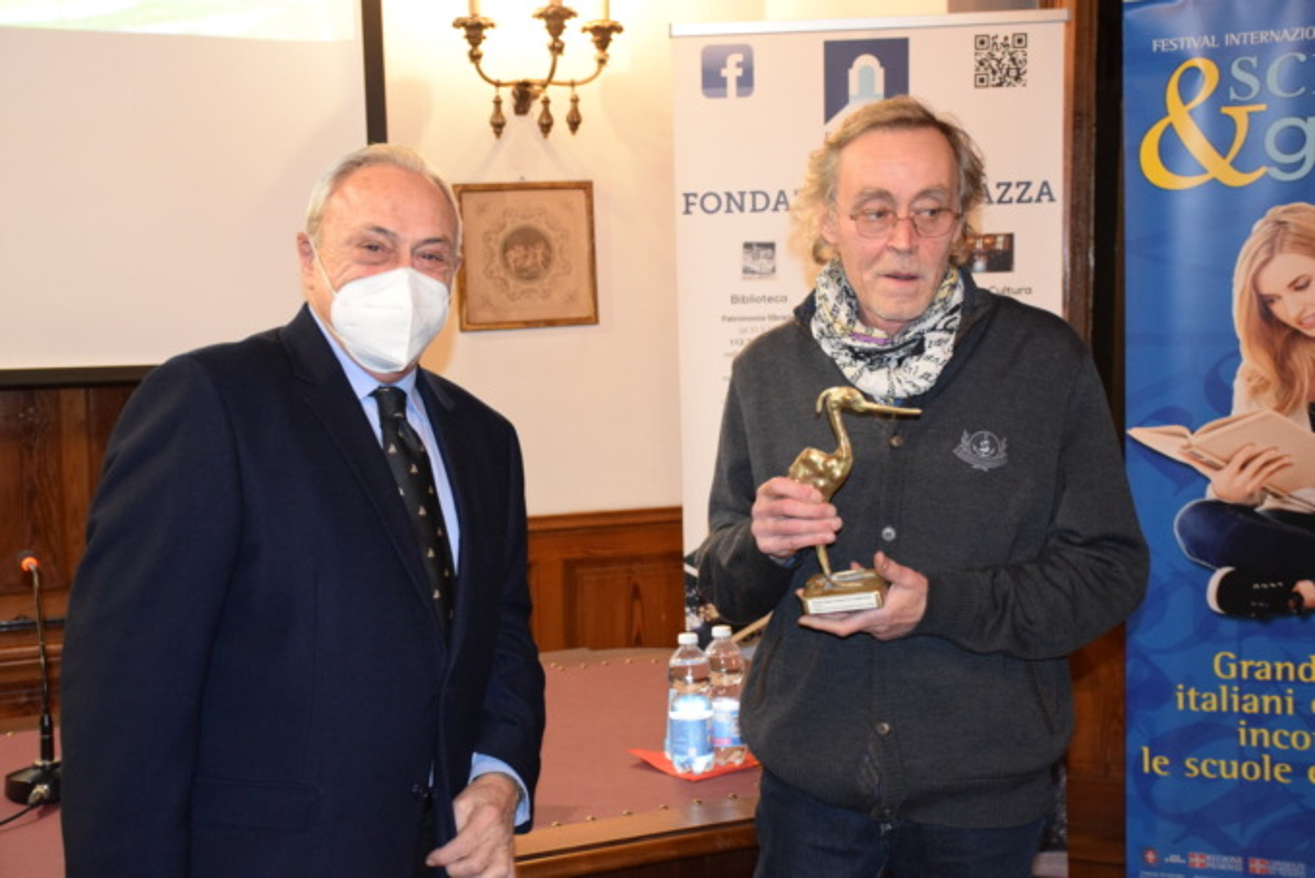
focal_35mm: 51
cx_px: 658
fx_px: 1864
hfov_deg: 38.9
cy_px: 439
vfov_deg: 26.5
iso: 3200
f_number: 4.2
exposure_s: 1/60
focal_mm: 34
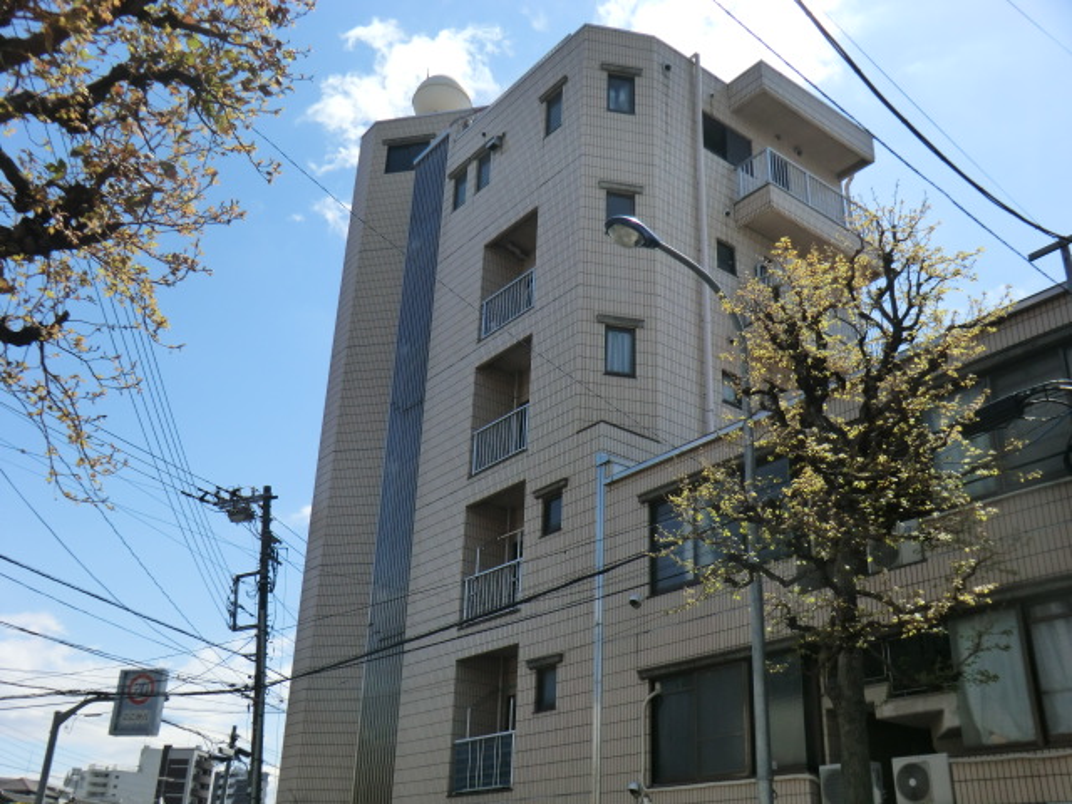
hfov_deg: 54.0
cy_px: 402
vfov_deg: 41.8
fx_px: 1053
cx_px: 536
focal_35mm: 34
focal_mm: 6.1
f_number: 3.6
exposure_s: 1/1000
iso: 80
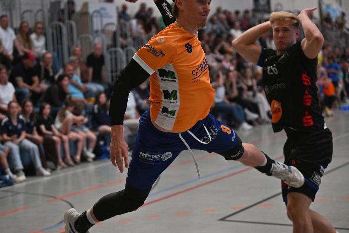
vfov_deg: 17.5
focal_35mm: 78
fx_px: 756
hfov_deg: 26.0
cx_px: 169
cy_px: 113
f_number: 2.8
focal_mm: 70
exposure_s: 1/2000
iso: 1000
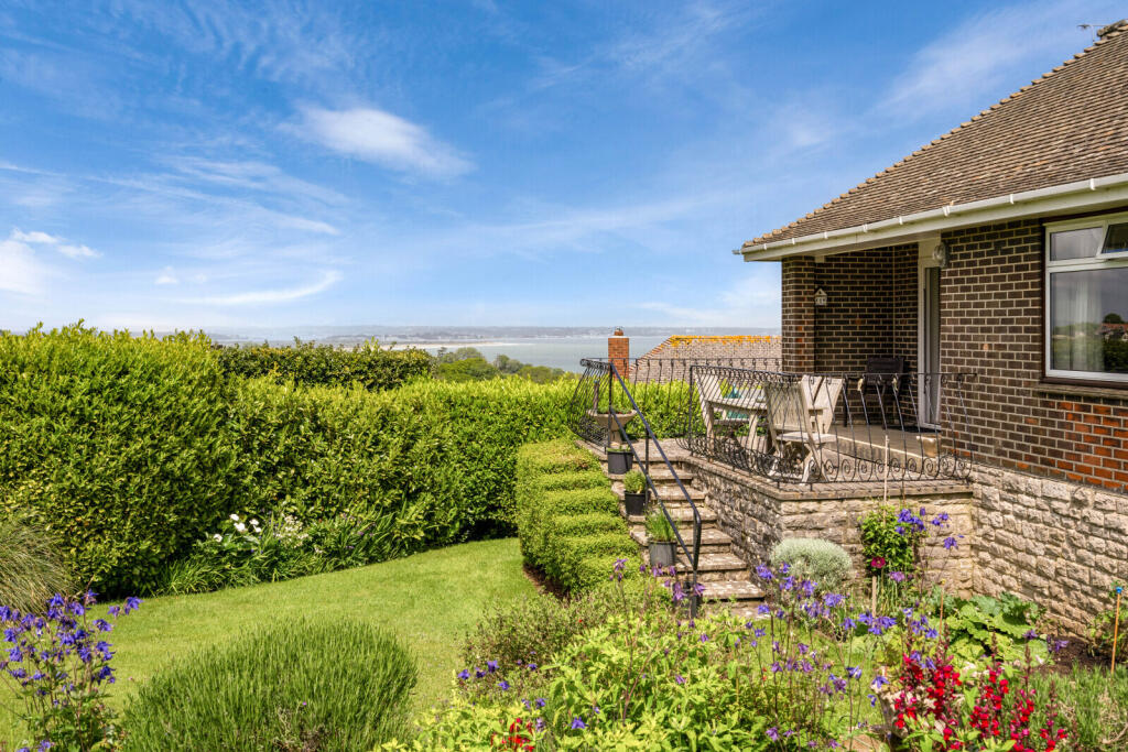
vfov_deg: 37.9
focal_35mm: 35
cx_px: 564
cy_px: 376
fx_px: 1097
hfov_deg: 54.4
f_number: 11
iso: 400
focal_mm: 35
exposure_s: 1/640
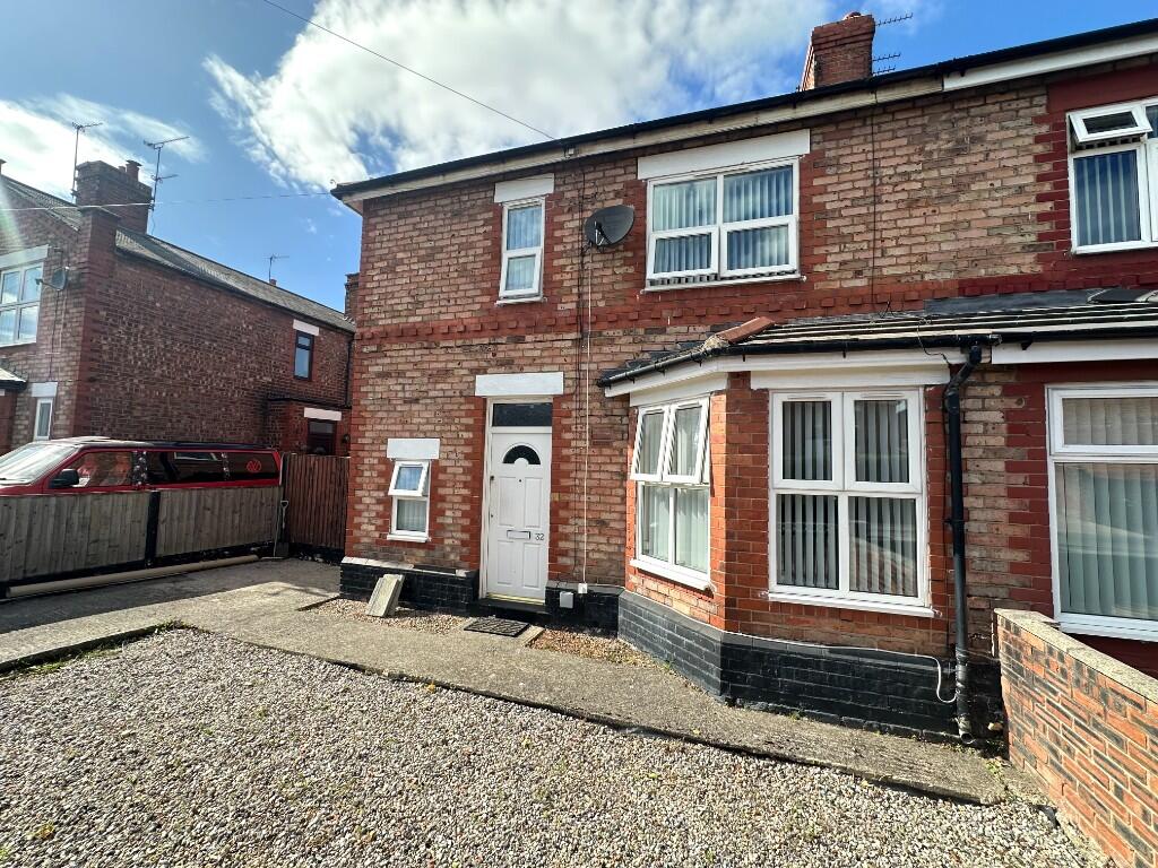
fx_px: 468
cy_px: 434
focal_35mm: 14
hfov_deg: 102.1
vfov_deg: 85.7
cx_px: 579
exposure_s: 1/940
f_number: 2.2
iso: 40
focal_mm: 2.22
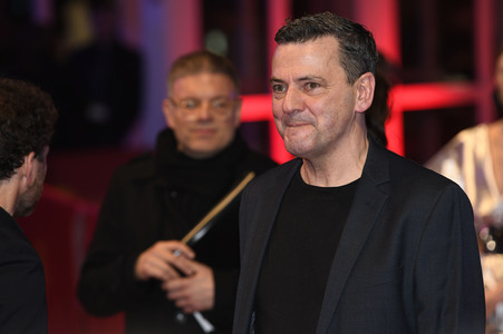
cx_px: 252
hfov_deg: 13.3
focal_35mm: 155
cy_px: 167
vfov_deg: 8.8
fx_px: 2164
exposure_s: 1/640
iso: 800
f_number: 3.5
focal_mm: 155
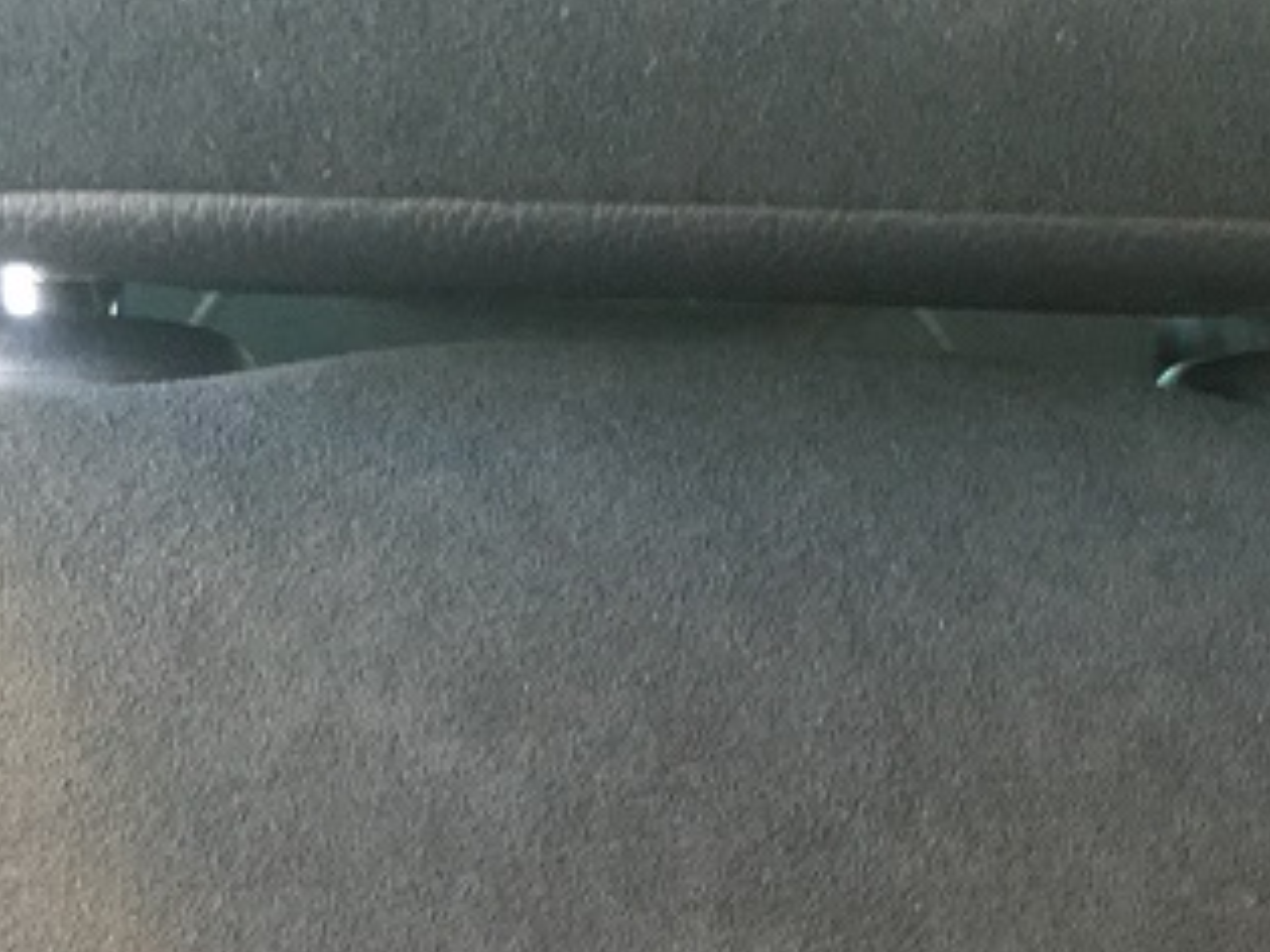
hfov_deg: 28.0
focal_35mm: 69
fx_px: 2531
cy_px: 1065
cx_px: 855
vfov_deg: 20.3
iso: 200
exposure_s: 1/15
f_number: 2.2
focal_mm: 4.15
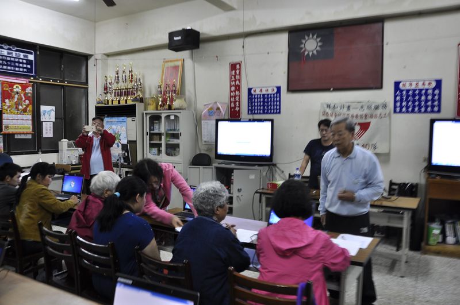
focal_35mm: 27
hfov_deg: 67.5
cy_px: 152
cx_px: 230
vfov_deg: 47.8
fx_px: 345
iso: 200
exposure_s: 1/8
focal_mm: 18
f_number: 5.6
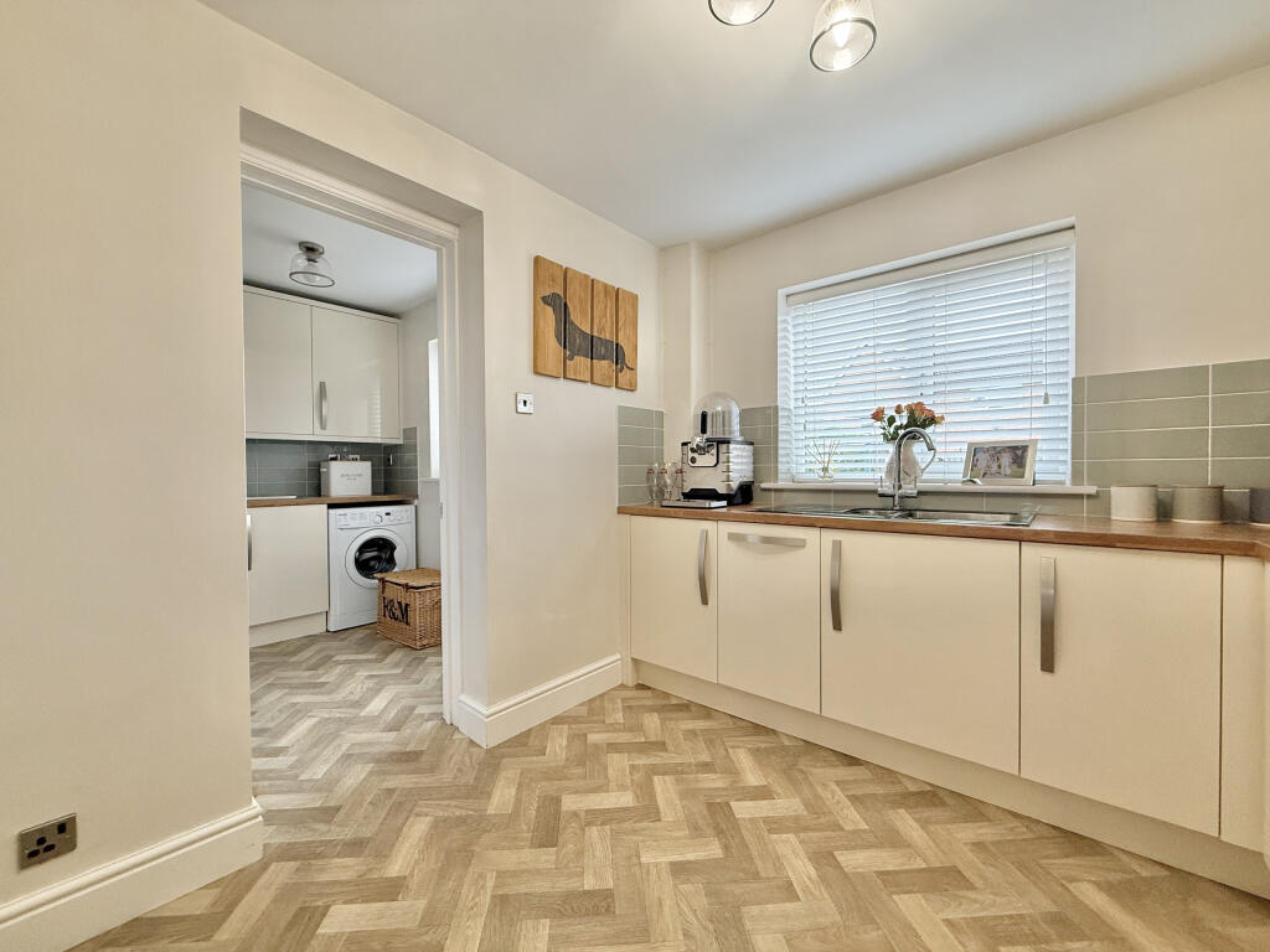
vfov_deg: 85.7
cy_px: 476
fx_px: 514
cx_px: 635
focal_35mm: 14
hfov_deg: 102.1
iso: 200
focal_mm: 2.22
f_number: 2.2
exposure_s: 1/100
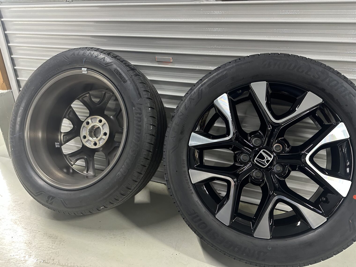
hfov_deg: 71.6
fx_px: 247
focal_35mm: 24
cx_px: 178
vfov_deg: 56.8
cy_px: 134
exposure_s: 1/60
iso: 500
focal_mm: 6.86
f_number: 1.78
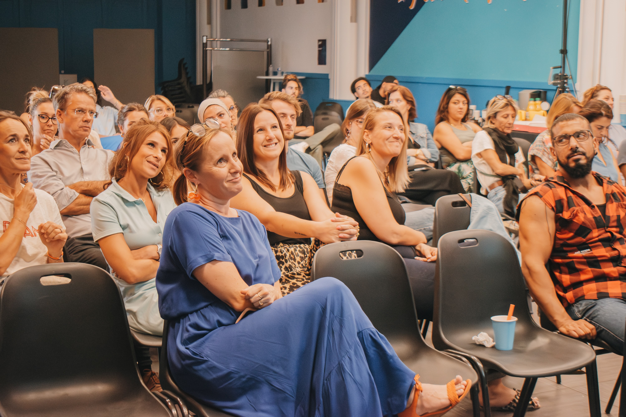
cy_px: 208
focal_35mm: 57
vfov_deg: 23.8
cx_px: 313
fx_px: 991
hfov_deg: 35.1
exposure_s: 1/125
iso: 5000
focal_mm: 38
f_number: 4.8
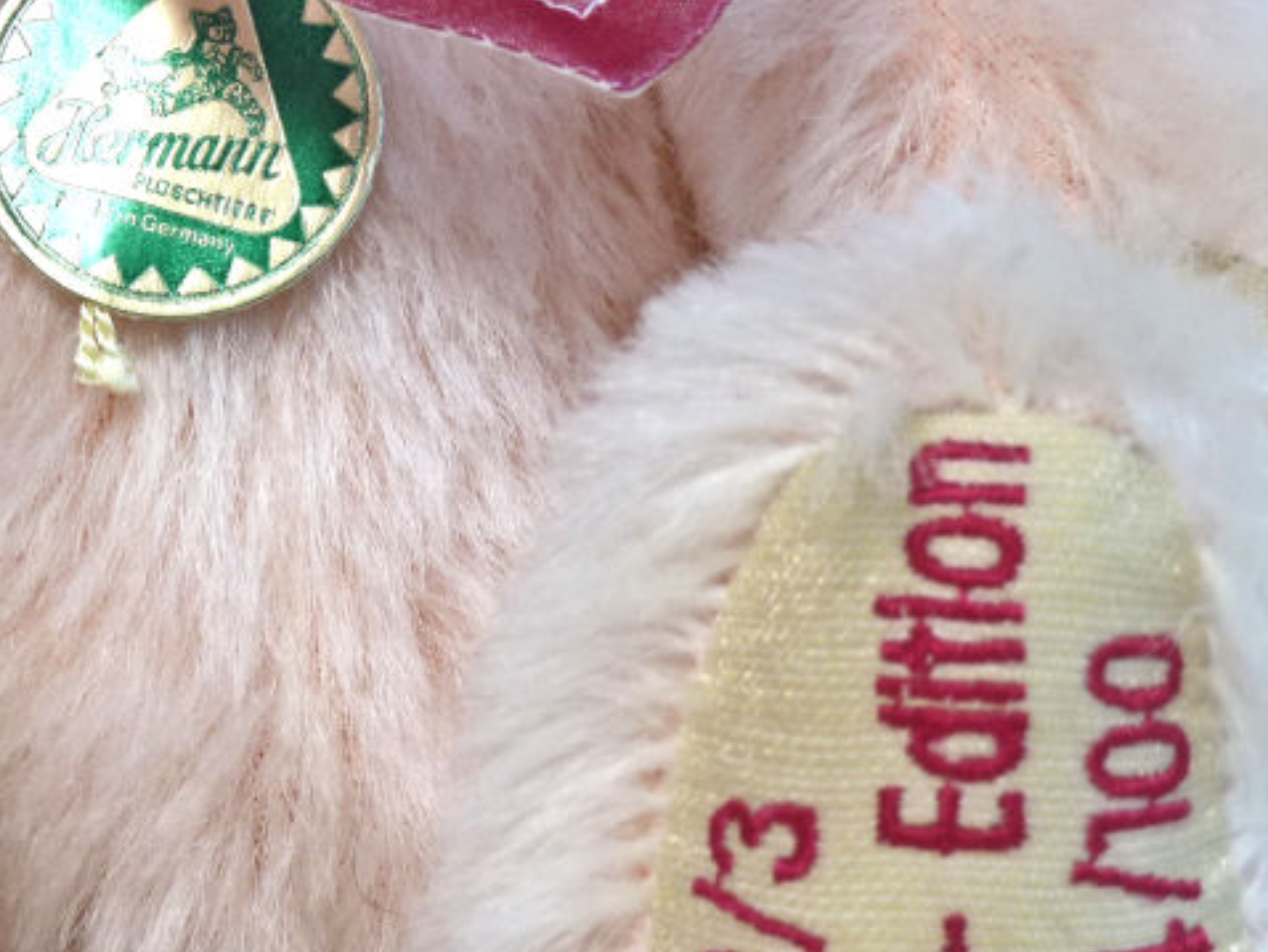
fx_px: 3775
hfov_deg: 18.8
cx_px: 143
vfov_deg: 14.3
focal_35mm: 103
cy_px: 801
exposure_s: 1/40
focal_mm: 9.1
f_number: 3.9
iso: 100
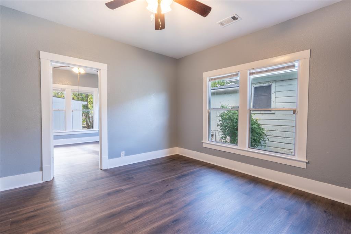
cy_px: 117
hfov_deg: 96.8
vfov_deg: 73.7
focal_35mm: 16
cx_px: 176
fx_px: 156
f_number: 9
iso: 100
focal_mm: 16
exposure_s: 1/15
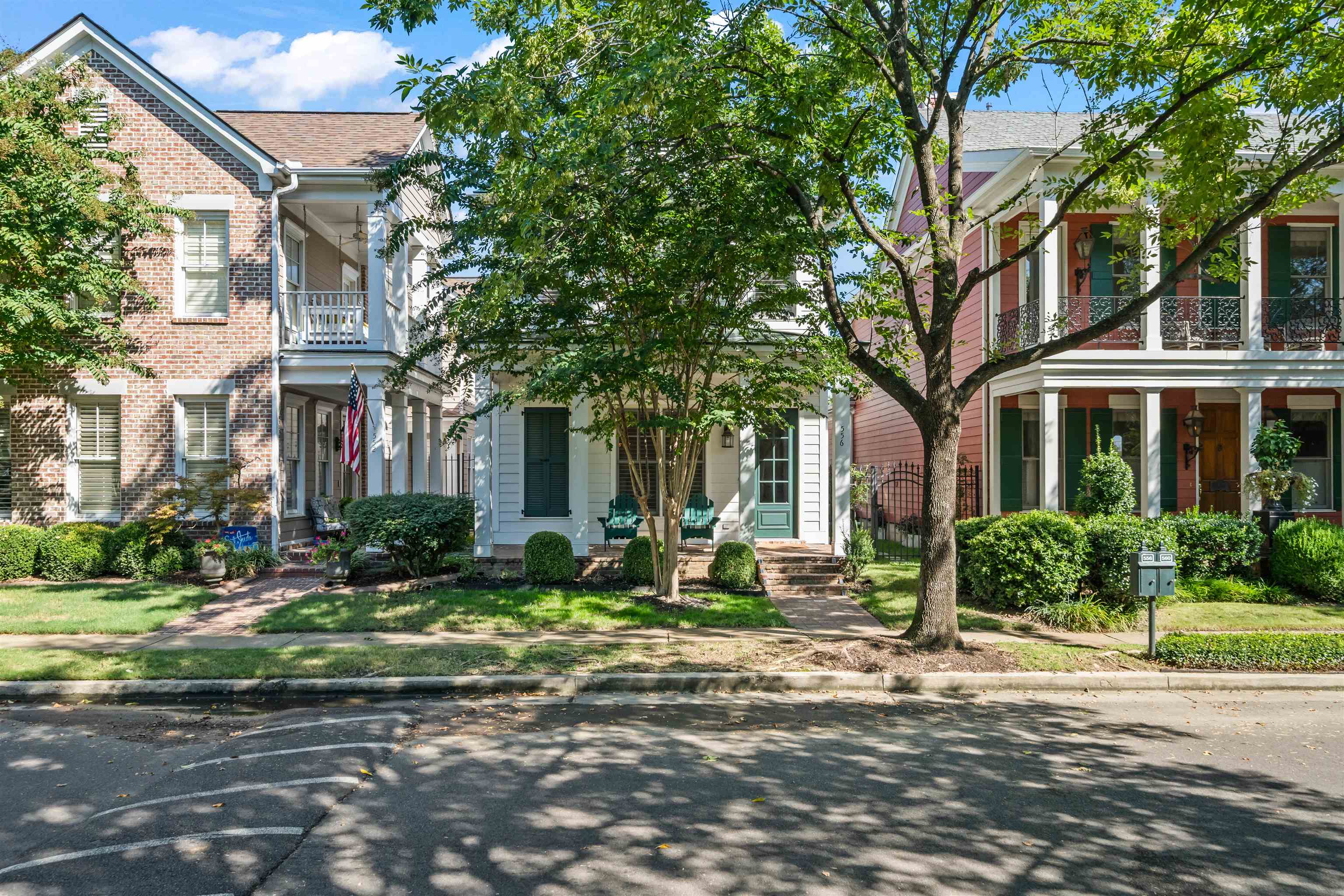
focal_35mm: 24
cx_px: 672
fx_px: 896
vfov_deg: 53.1
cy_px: 448
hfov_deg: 73.7
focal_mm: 24
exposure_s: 1/40
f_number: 9
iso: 800
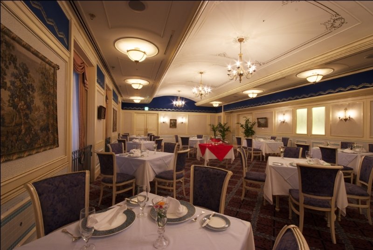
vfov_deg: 77.4
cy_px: 125
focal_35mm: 15
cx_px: 186
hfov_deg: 100.3
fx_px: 156
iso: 200
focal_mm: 10
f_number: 11
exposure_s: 1.3
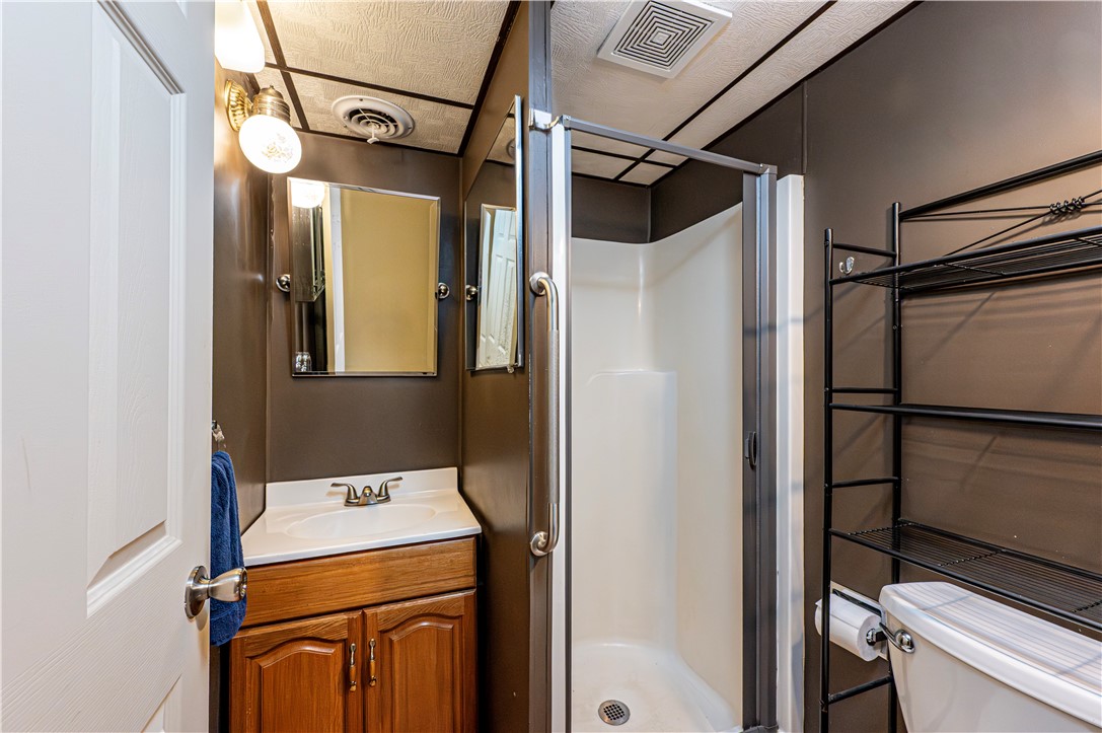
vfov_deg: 81.1
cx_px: 551
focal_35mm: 14
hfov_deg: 104.3
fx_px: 428
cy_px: 366
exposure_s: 1/200
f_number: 8
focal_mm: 14
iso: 4000
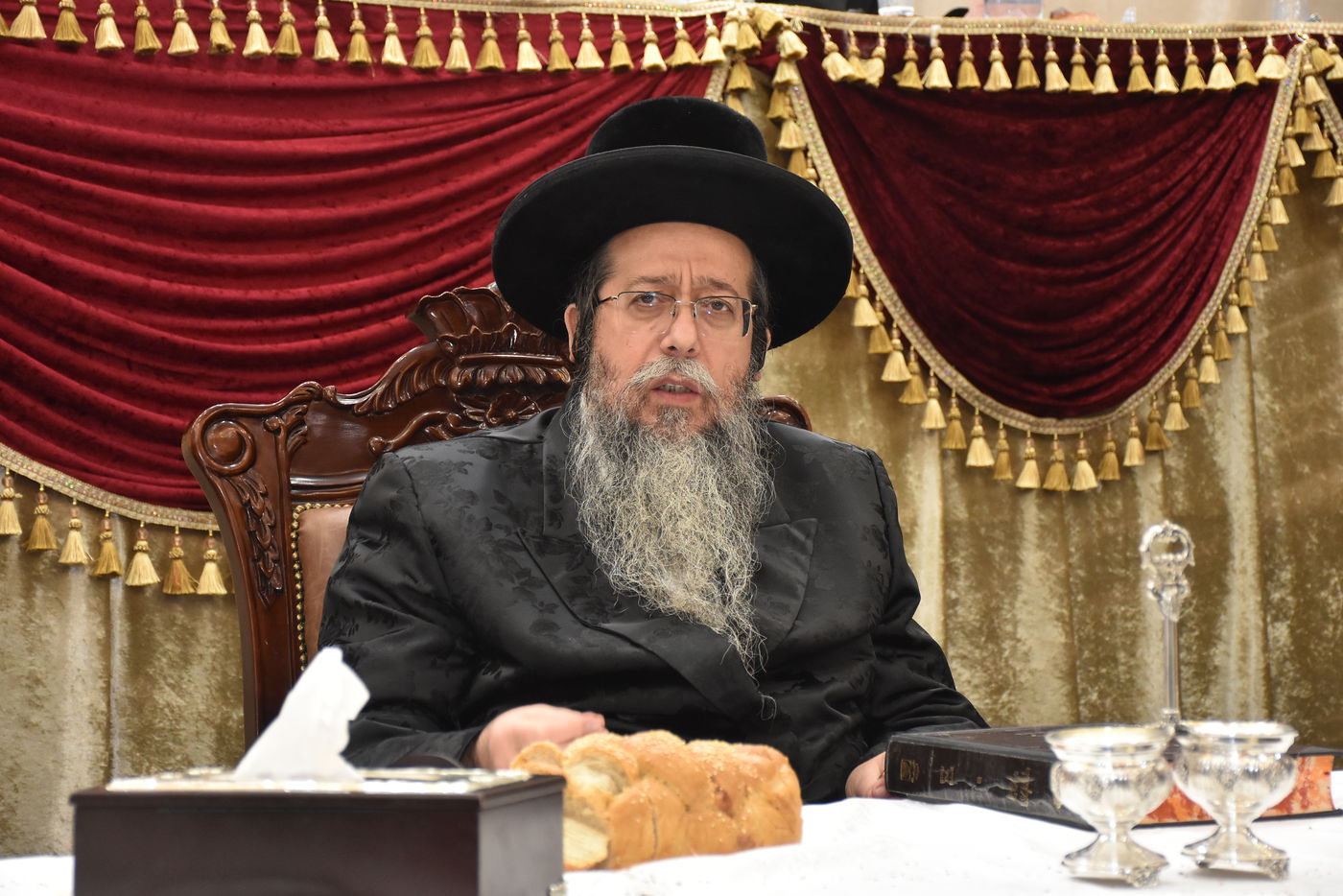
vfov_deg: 16.3
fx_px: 3134
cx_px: 672
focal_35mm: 84
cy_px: 448
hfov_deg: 24.2
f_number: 5.6
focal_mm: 56
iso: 1600
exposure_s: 1/100
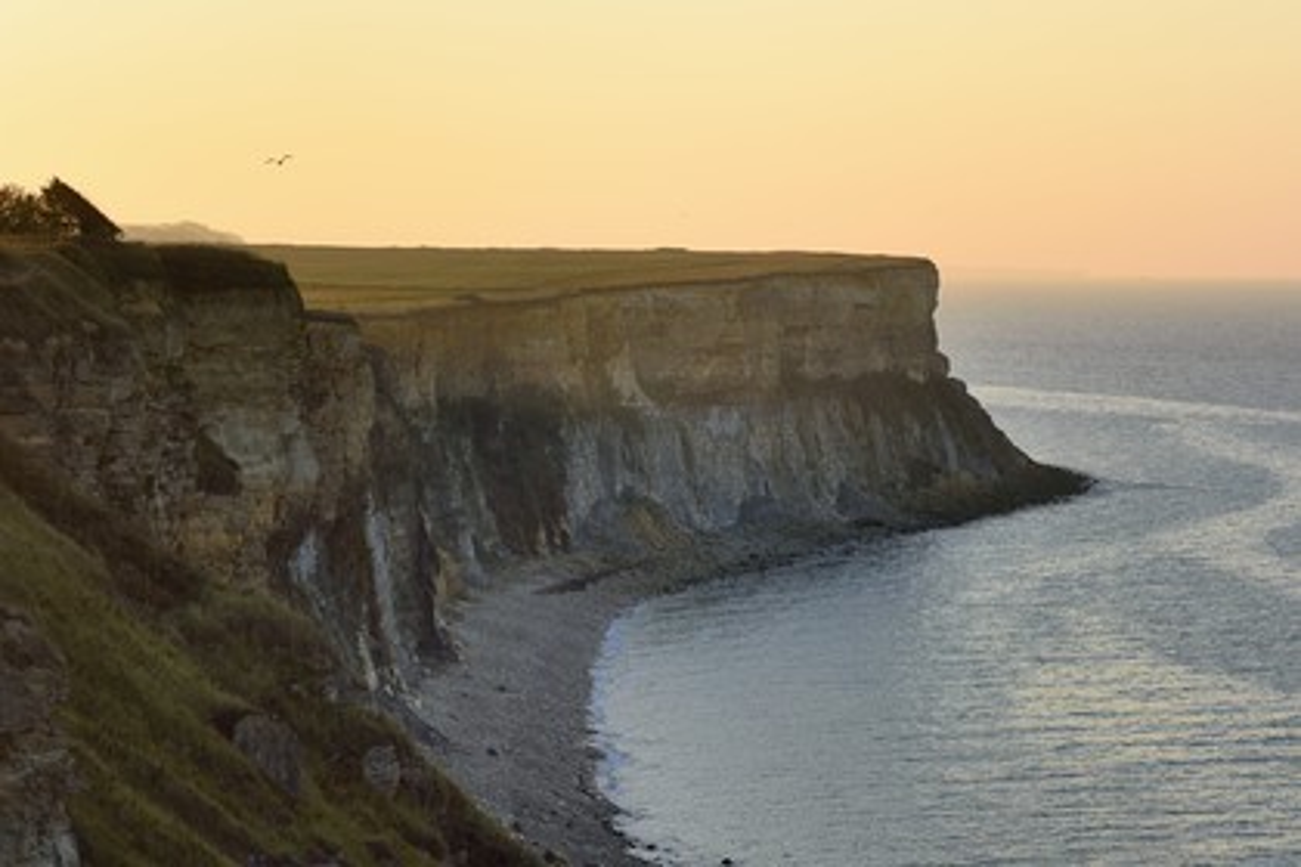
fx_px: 3975
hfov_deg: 18.6
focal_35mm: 110
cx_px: 650
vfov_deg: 12.5
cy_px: 434
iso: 200
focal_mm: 110
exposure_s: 1/160
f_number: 10
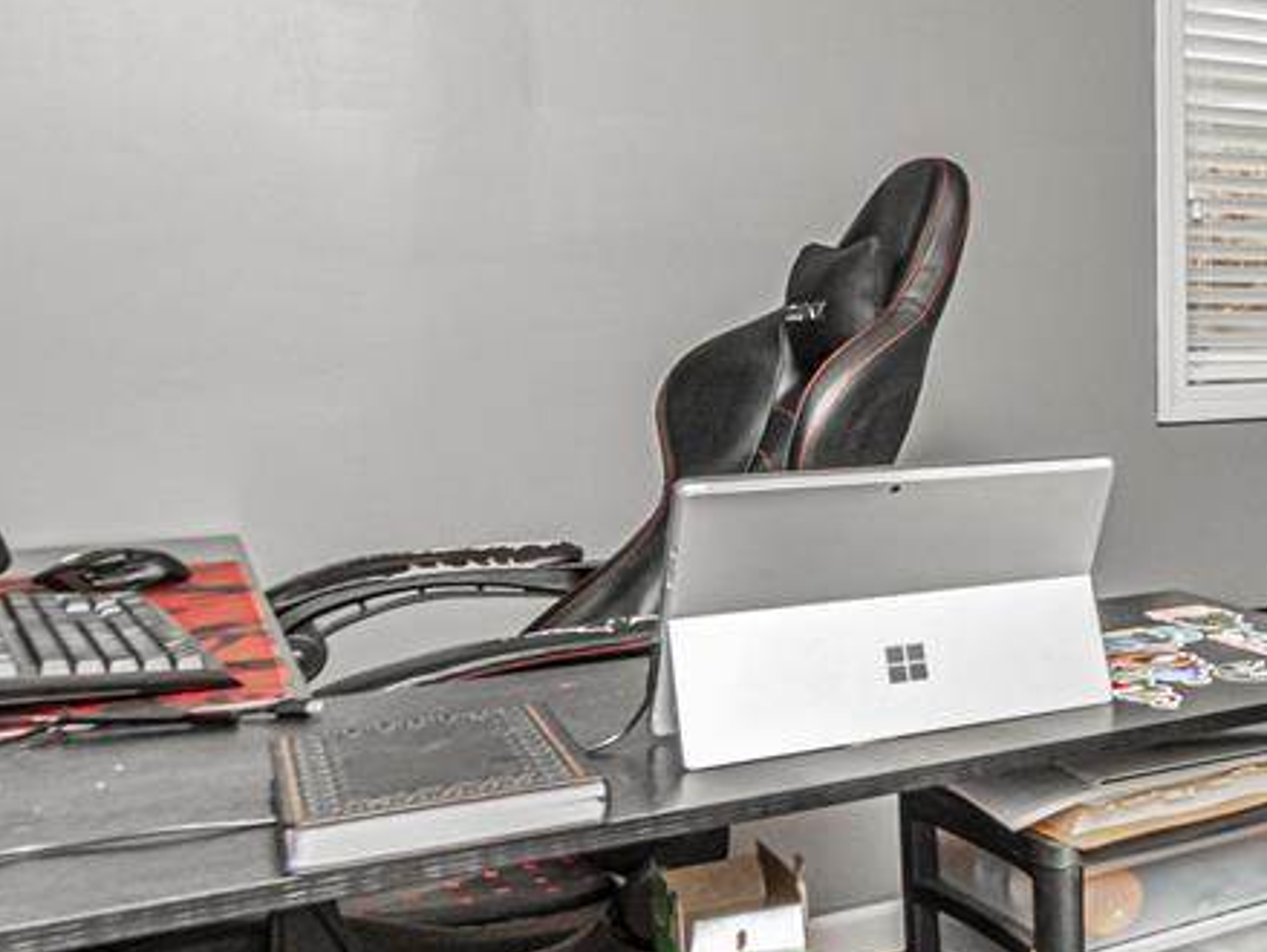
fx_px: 1539
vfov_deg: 34.1
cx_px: 1498
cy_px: 322
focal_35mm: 42
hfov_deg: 35.7
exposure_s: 1/60
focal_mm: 10
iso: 1250
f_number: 10
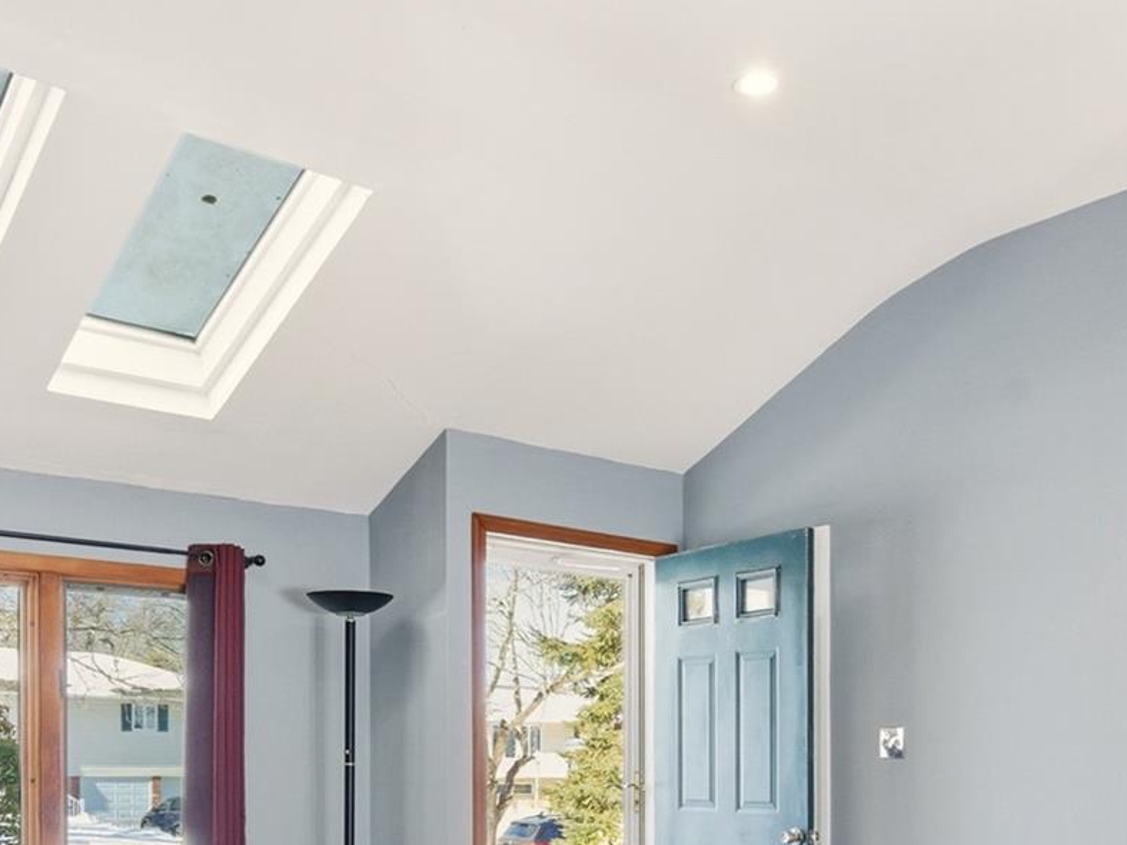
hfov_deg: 46.6
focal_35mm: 40
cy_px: 758
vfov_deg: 34.0
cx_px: 656
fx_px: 1302
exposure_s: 1/80
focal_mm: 16
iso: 250
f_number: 9
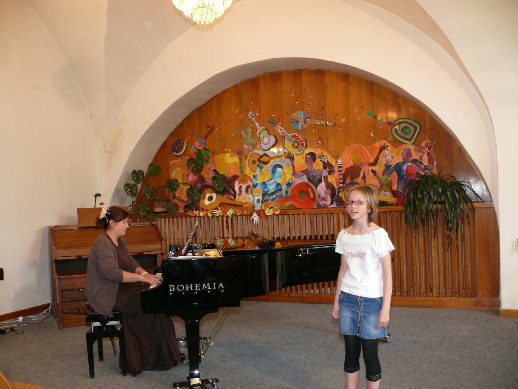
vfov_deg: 40.7
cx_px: 259
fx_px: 524
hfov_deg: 52.6
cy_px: 194
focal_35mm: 35
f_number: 2.8
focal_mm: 7.4
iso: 200
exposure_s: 1/30
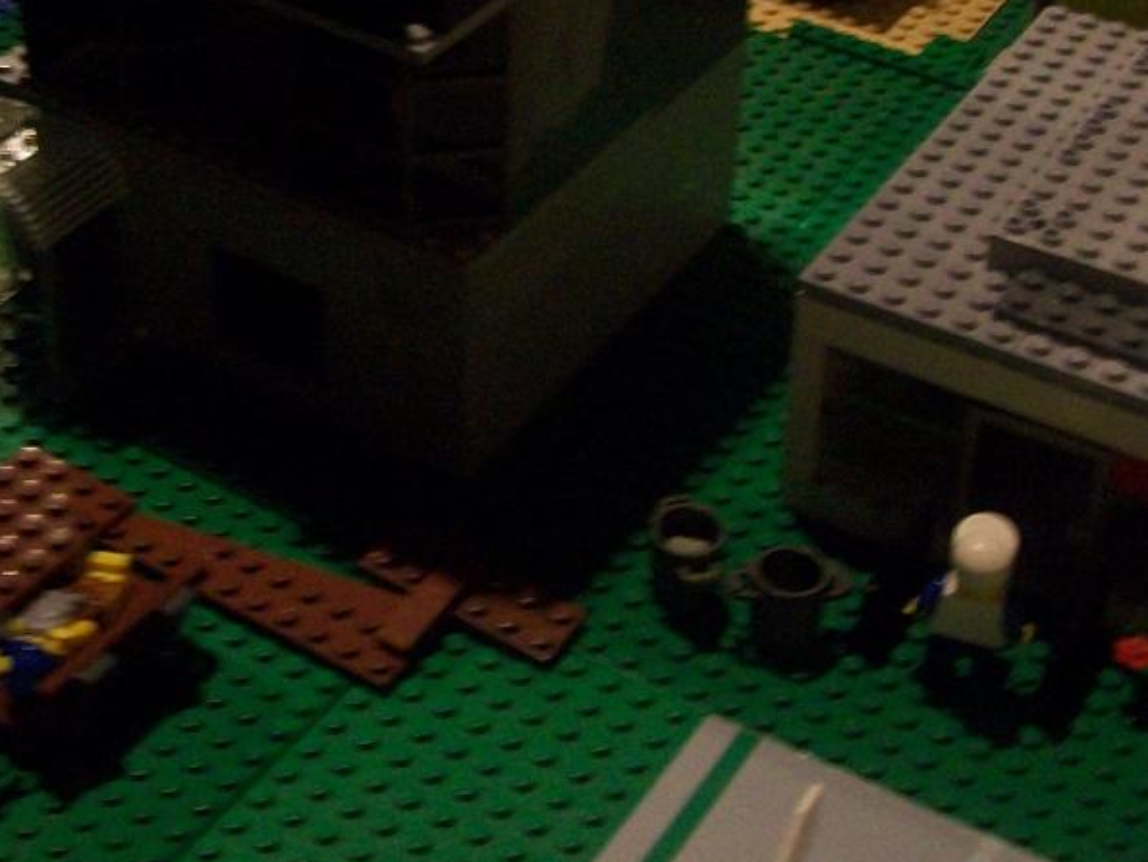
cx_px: 471
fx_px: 2091
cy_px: 195
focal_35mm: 63
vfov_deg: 23.0
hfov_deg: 30.6
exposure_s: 1/8
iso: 200
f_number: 2.7
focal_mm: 6
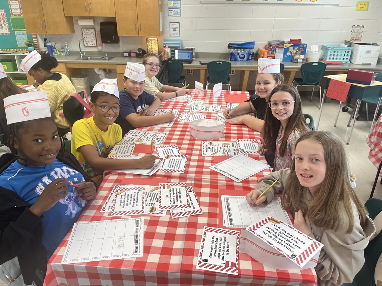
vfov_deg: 53.1
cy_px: 143
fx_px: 287
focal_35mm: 26
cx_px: 191
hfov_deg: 67.3
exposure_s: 1/120
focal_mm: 5.1
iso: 100
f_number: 1.6
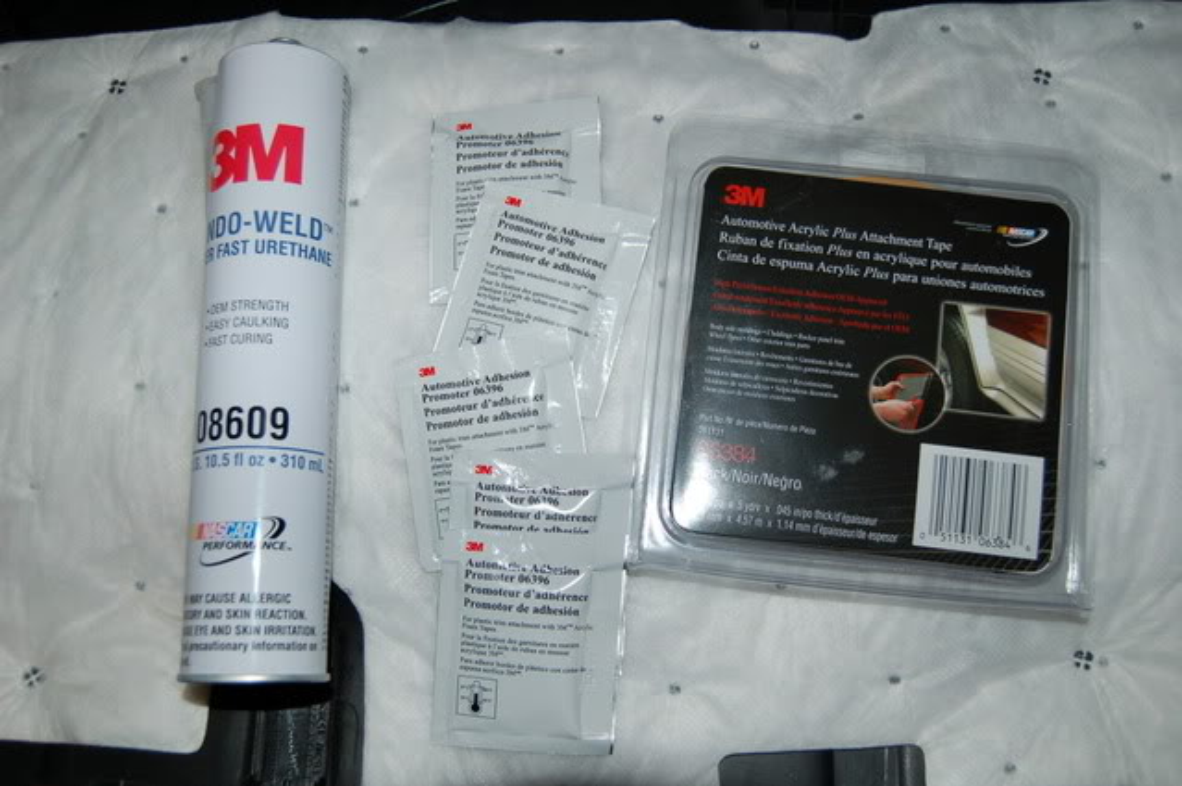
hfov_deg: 53.2
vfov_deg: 36.8
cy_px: 393
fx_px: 1181
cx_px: 591
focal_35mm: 36
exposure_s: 1/60
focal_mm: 24
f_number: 4
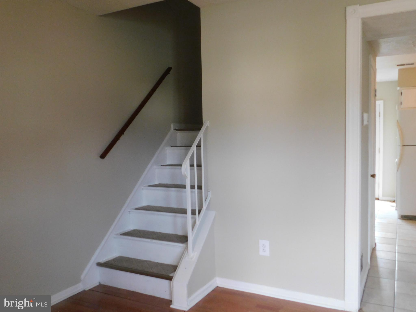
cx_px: 208
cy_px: 156
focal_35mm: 30
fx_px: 361
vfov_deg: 46.8
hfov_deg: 60.0
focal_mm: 5.3
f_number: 3.2
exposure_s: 1/30
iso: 400
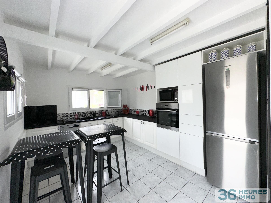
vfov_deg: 85.7
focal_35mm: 14
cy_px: 102
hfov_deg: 102.1
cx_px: 136
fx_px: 110
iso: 32
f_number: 2.2
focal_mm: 2.22
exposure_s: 1/428
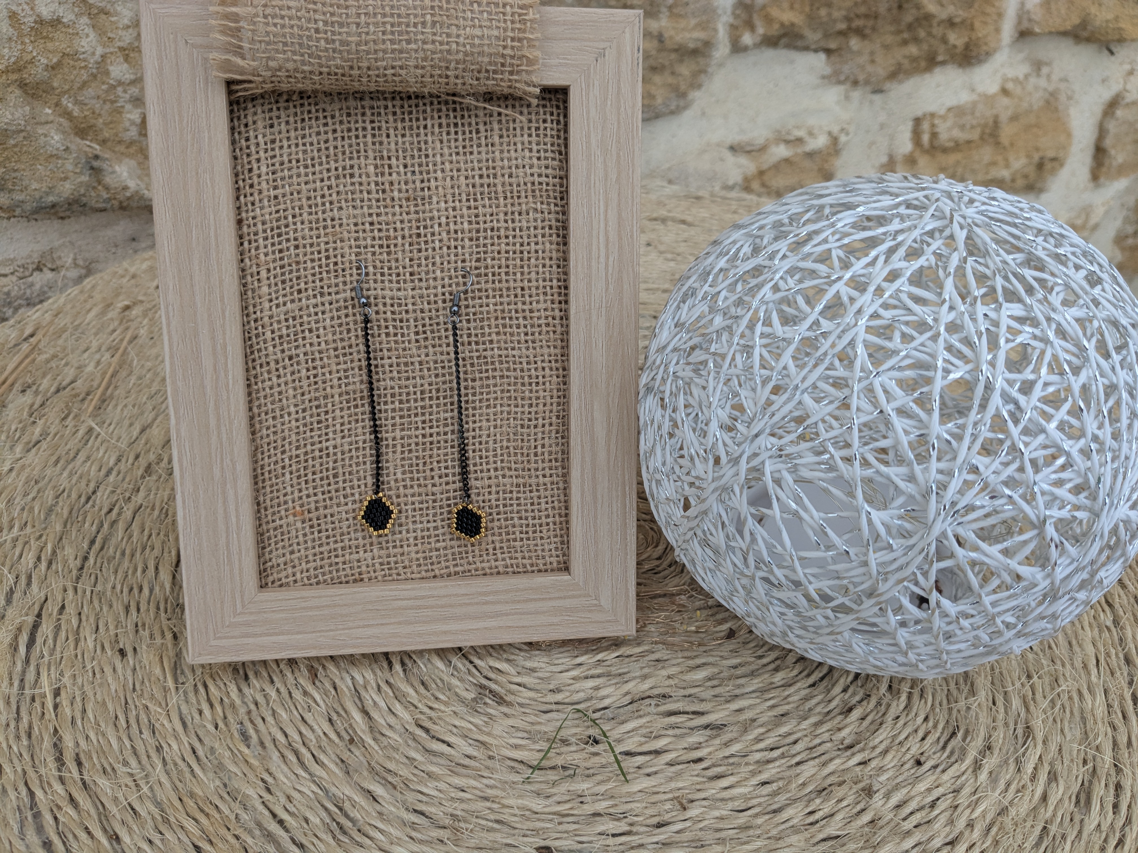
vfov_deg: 51.4
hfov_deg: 65.3
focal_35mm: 27
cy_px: 426
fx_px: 888
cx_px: 569
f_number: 1.73
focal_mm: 4.38
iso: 105
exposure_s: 1/99.9
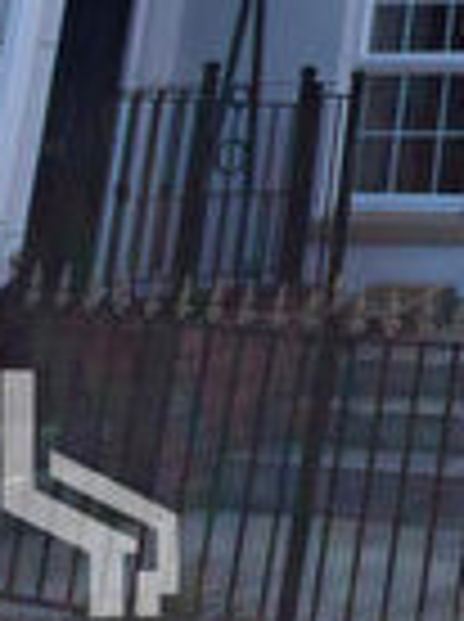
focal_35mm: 84
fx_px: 1510
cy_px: -171
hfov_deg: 12.6
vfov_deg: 21.2
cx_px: 1185
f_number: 5
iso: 400
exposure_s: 1/1600
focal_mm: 11.5
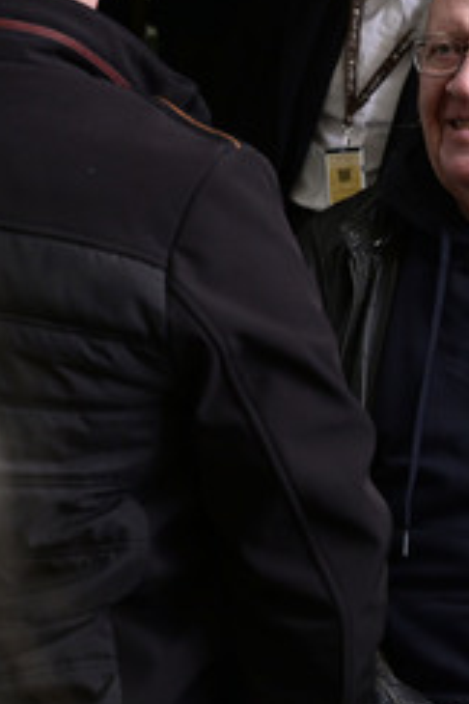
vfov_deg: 15.8
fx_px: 2540
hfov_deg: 10.5
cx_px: 473
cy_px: 298
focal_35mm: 130
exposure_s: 1/250
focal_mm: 70
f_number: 9
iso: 2000
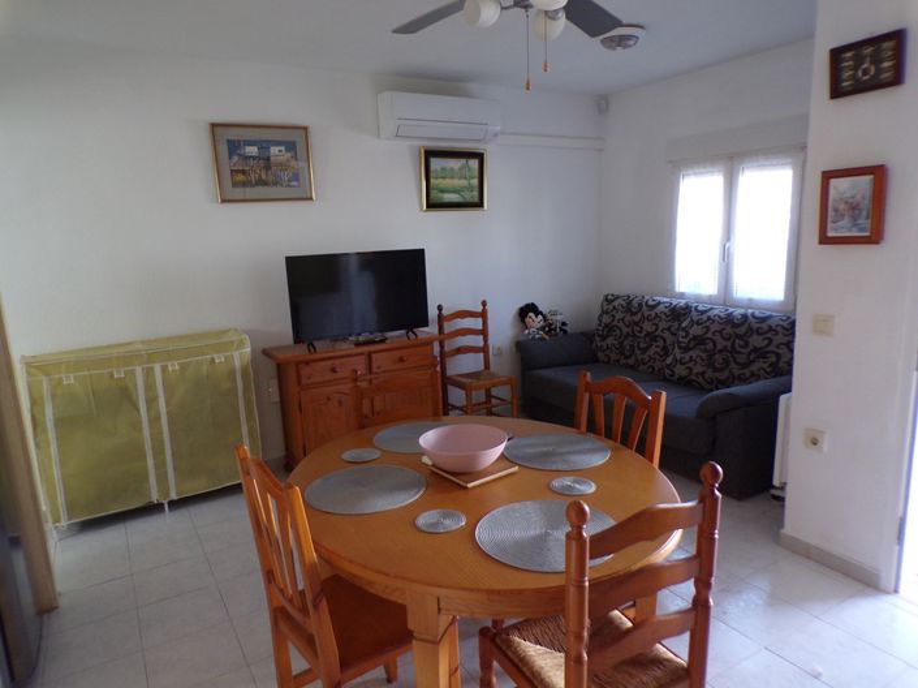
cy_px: 344
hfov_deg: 71.6
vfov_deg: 56.8
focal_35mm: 24
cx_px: 459
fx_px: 636
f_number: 3
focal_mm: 4.3
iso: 185
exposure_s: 1/34
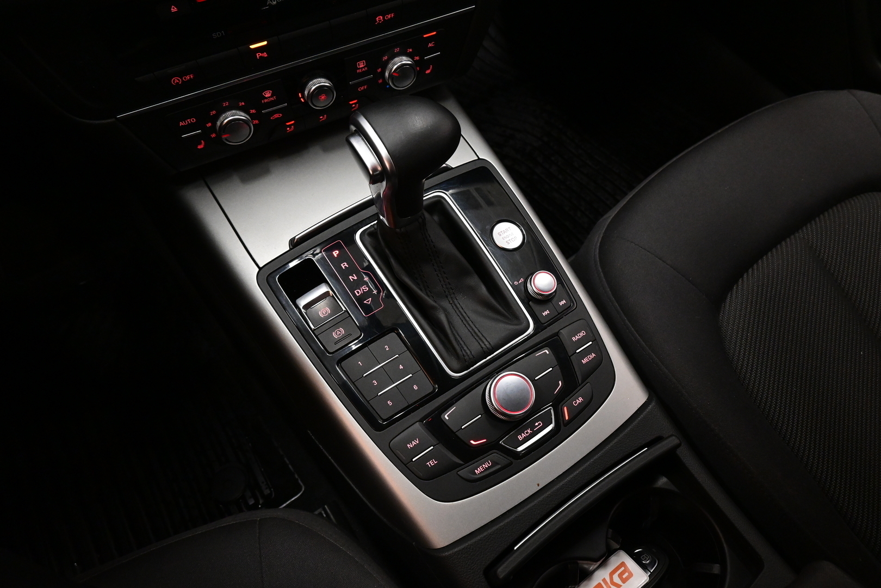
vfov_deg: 53.1
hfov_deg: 73.7
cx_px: 440
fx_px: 587
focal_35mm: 24
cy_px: 294
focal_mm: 16
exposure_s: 1/100
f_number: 5.6
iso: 4000
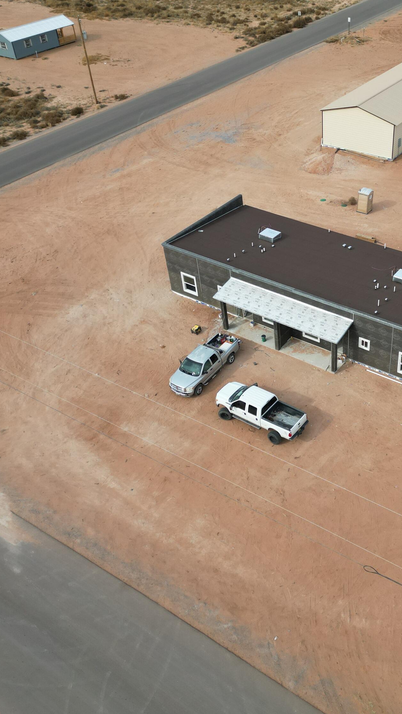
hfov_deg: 32.9
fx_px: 663
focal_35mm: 35
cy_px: 357
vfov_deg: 56.6
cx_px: 316
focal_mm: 6.72
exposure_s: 1/2000
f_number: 1.7
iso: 110
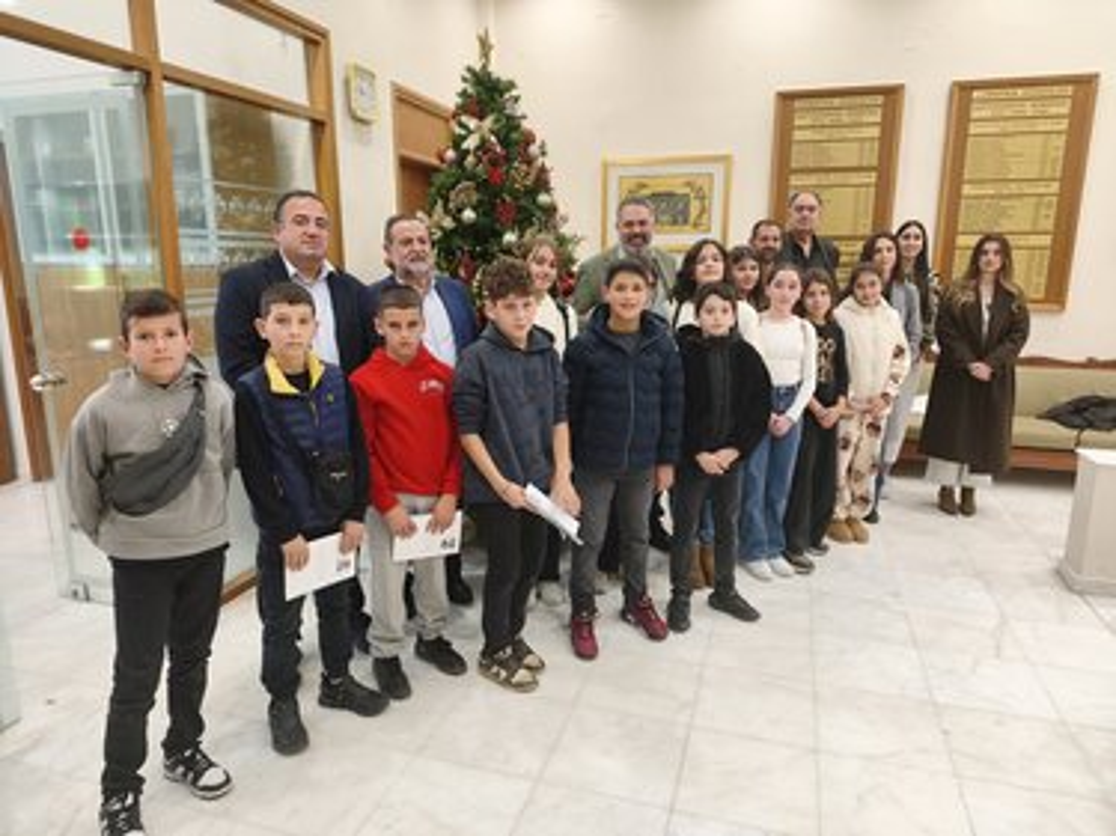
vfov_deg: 58.9
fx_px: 741
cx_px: 558
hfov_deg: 73.9
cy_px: 418
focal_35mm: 23
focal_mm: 6.45
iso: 640
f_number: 1.62
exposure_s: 1/400
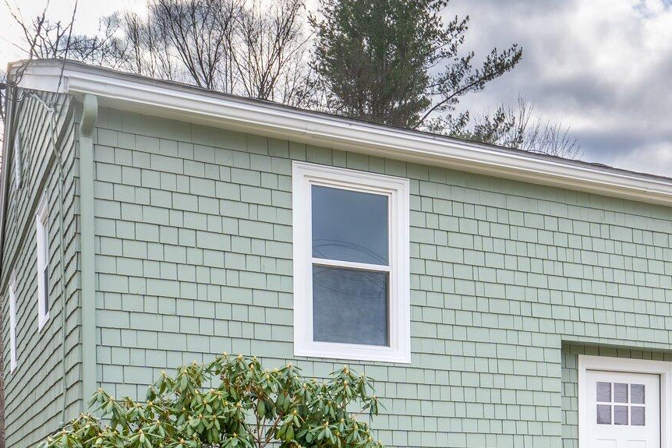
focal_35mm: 57
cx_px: 593
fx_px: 1064
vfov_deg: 22.2
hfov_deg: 33.4
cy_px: 518
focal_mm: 24
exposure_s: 1/40
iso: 50
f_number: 9
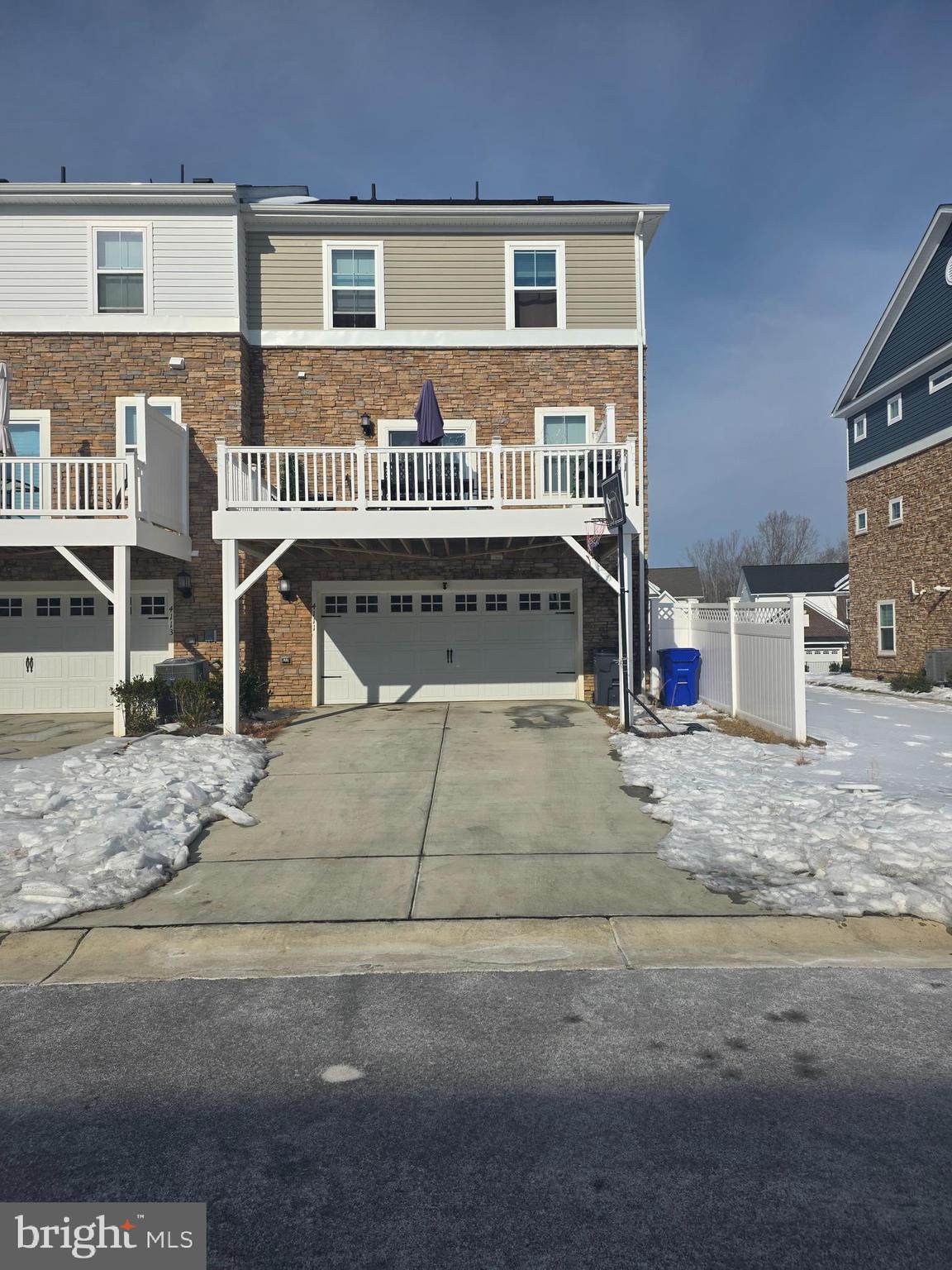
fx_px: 843
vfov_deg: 73.9
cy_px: 635
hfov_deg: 58.9
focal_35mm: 23
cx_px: 476
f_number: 1.7
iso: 40
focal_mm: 6.25
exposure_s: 1/7944
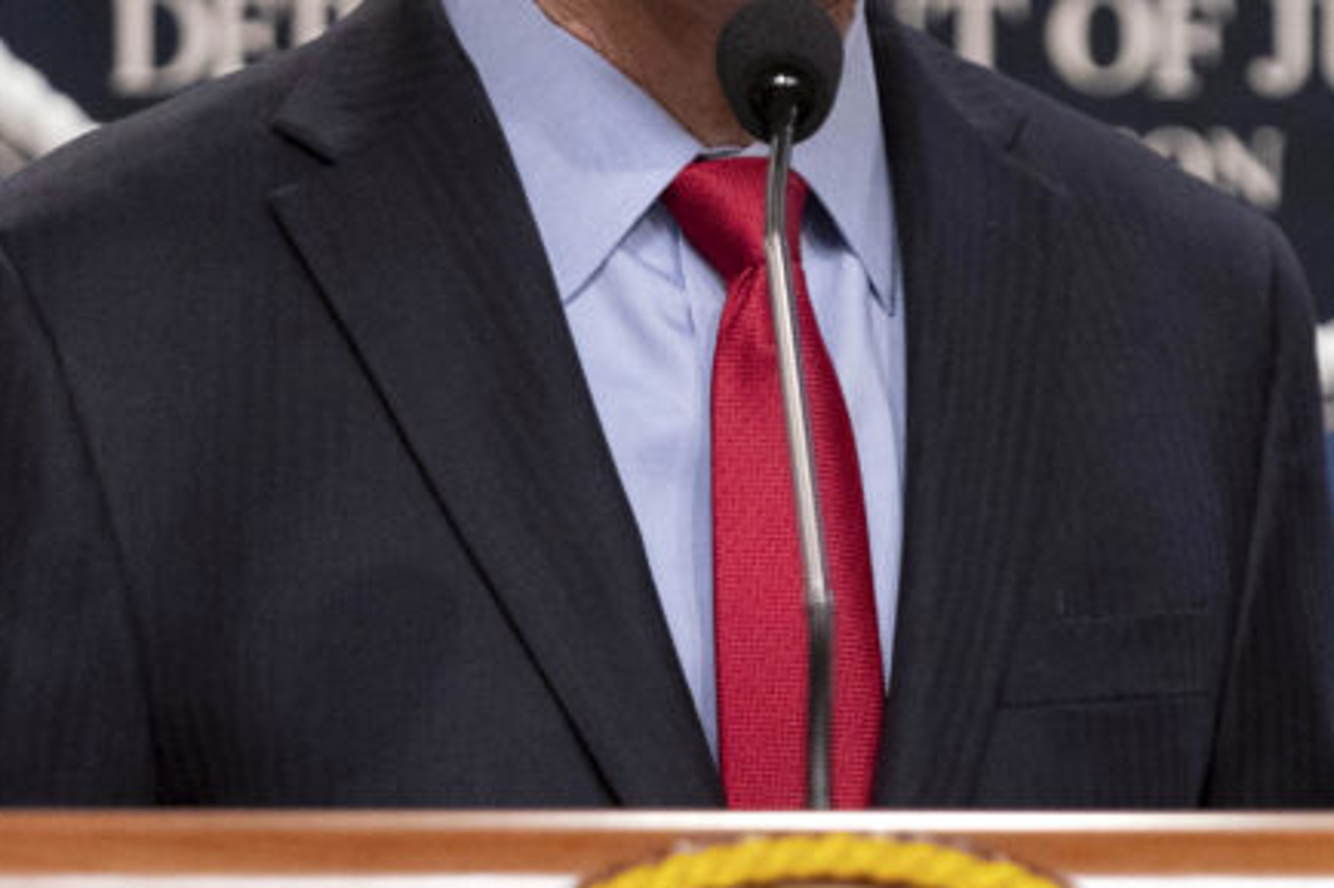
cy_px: 189
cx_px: 790
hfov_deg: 4.4
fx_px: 17483
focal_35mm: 472
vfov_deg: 2.9
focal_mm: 200
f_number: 3.5
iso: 2500
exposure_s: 1/320
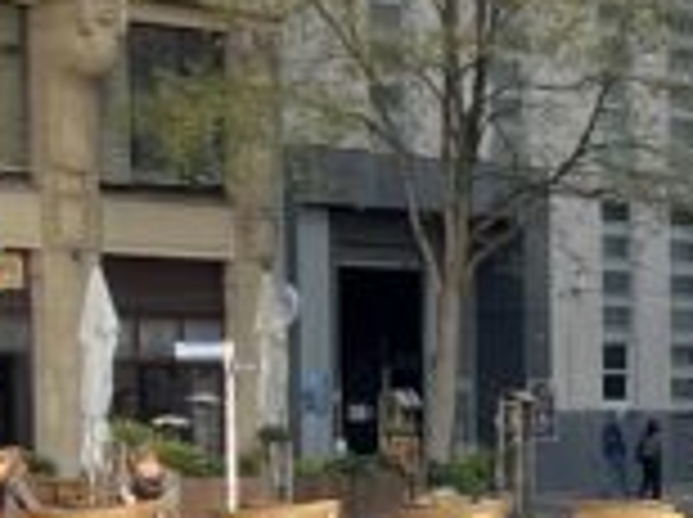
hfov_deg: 11.1
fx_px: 3458
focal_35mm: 173
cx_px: 940
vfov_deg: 8.5
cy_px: 586
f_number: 1.5
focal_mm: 5.7
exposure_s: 1/820
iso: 50
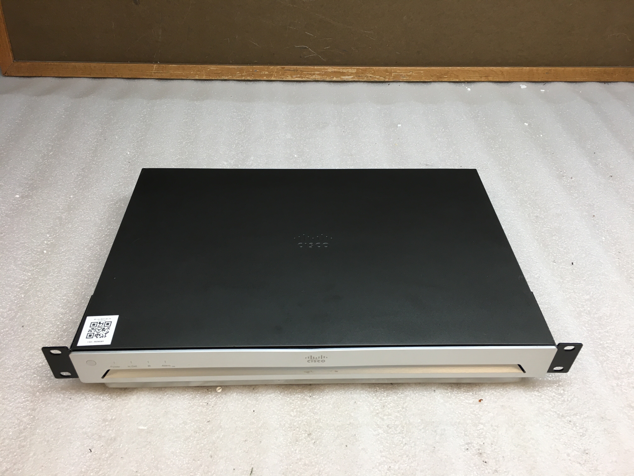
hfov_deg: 61.7
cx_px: 317
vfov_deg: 48.2
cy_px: 238
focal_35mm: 29
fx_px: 531
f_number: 2.2
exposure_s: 1/40
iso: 25
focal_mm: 4.15
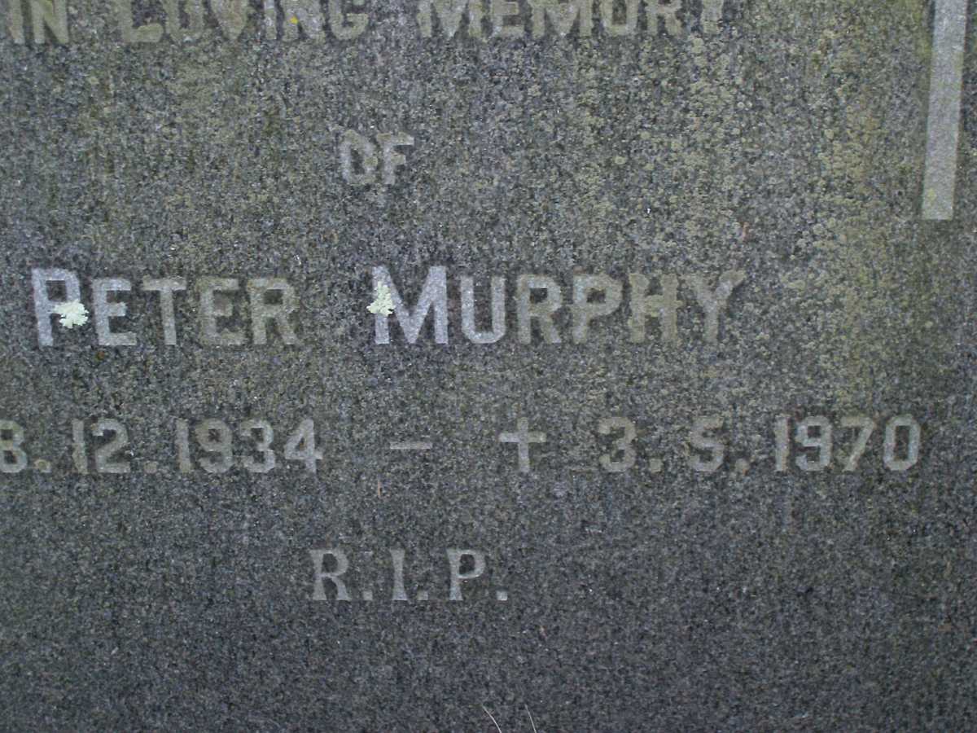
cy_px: 366
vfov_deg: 18.0
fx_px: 2314
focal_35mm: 82
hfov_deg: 23.8
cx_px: 488
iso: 80
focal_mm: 13.5
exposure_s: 1/83.9
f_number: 4
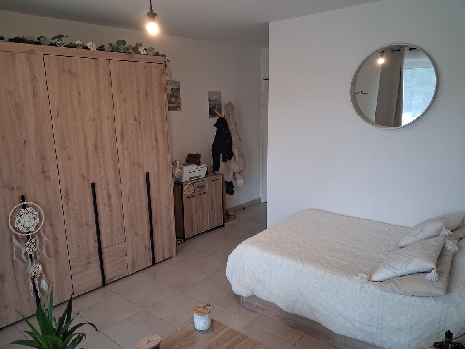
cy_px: 174
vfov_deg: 51.4
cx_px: 232
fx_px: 363
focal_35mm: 27
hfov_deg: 65.3
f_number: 1.8
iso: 400
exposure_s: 1/50
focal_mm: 4
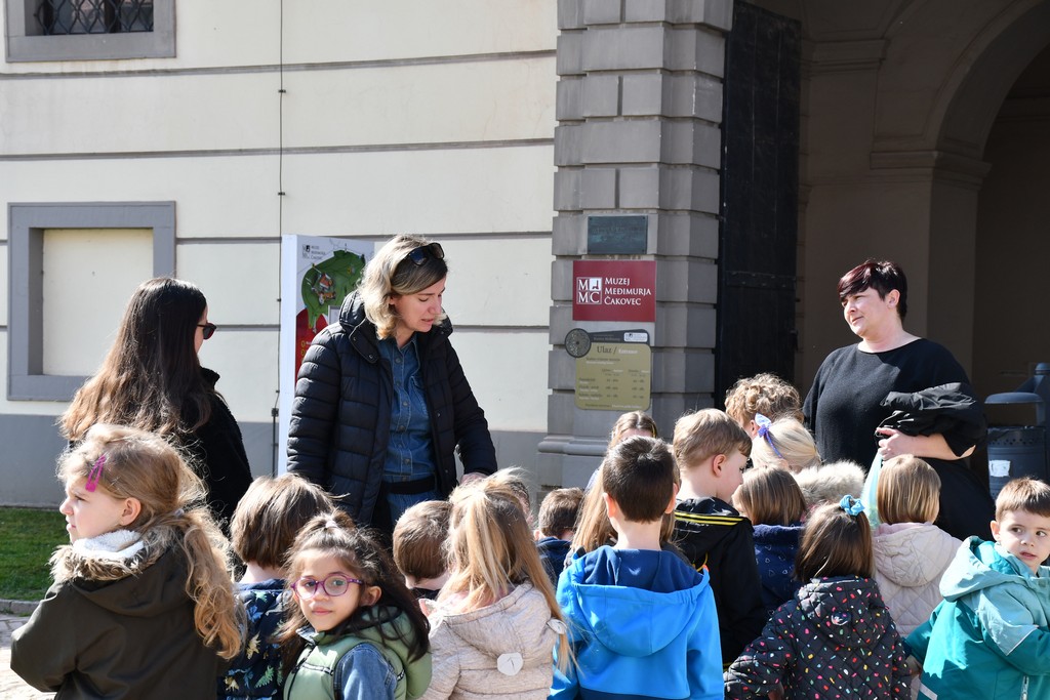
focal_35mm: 75
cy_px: 350
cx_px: 525
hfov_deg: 27.0
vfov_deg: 18.2
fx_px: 2188
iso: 200
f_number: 8
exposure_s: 1/250
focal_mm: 50
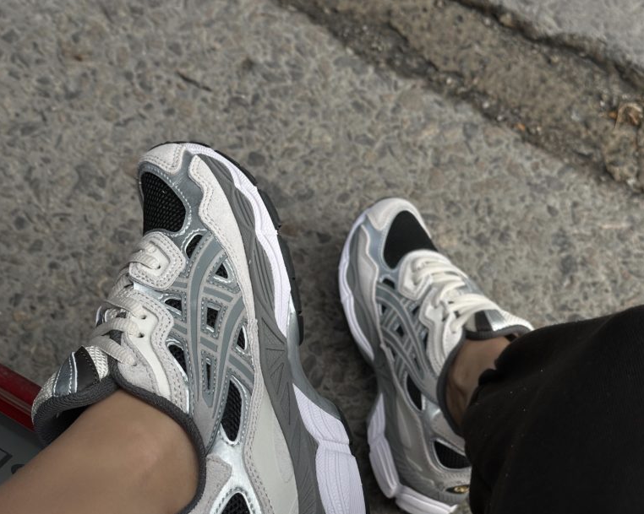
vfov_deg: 24.0
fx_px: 1200
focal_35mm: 63
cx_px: 322
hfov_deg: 30.0
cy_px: 378
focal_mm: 6.86
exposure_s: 1/1400
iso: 64
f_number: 1.8
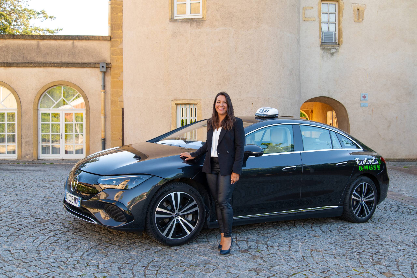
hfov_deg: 48.5
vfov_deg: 33.4
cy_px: 139
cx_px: 208
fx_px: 463
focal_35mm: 40
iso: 320
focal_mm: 40
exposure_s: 1/125
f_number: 7.1
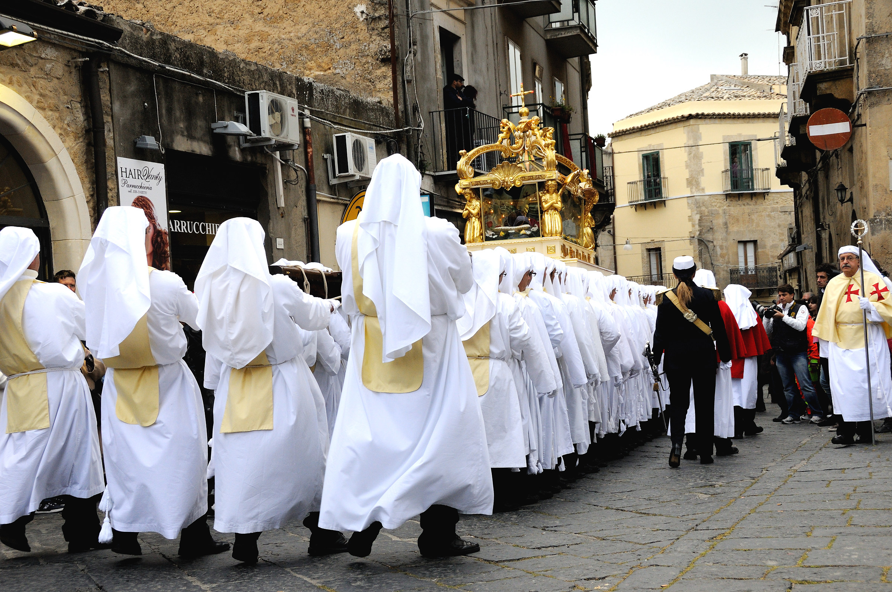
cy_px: 296
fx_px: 1188
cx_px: 446
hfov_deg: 41.2
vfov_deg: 28.0
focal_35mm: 48
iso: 500
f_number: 9
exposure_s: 1/320
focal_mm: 32
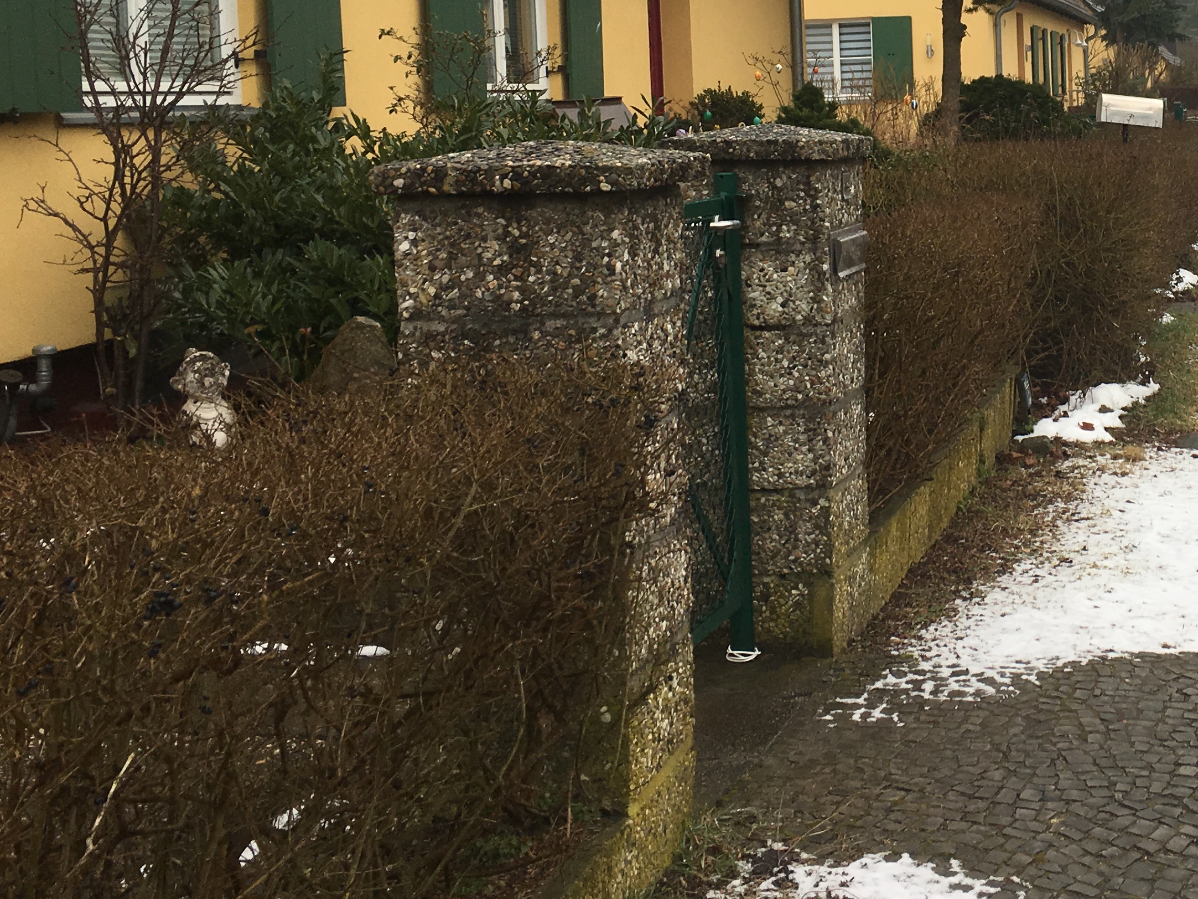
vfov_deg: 26.3
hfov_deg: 34.0
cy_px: 131
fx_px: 1869
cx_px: 1031
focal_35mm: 54
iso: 25
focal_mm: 4.15
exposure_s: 1/601
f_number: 2.2
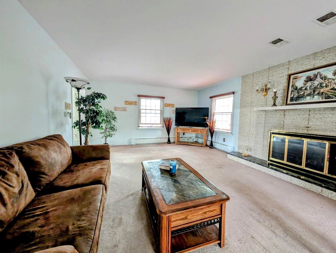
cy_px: 126
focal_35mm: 12
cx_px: 168
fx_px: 117
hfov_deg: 110.5
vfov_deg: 94.6
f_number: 1.7
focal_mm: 2.02
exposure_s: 1/23.8
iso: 303
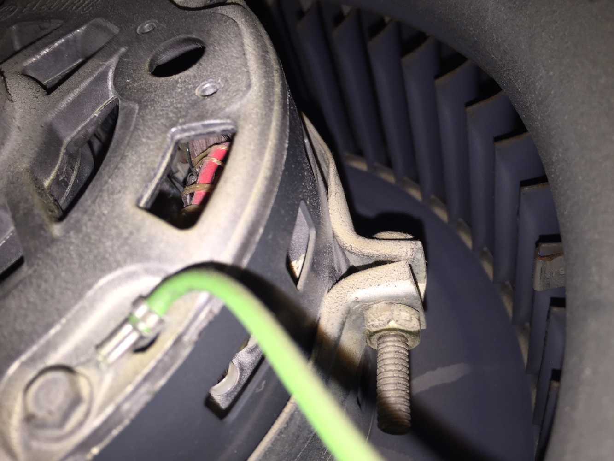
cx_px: 307
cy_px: 230
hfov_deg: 61.7
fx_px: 514
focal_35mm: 29
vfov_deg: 48.2
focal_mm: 4.15
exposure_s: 1/297
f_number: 2.2
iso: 32
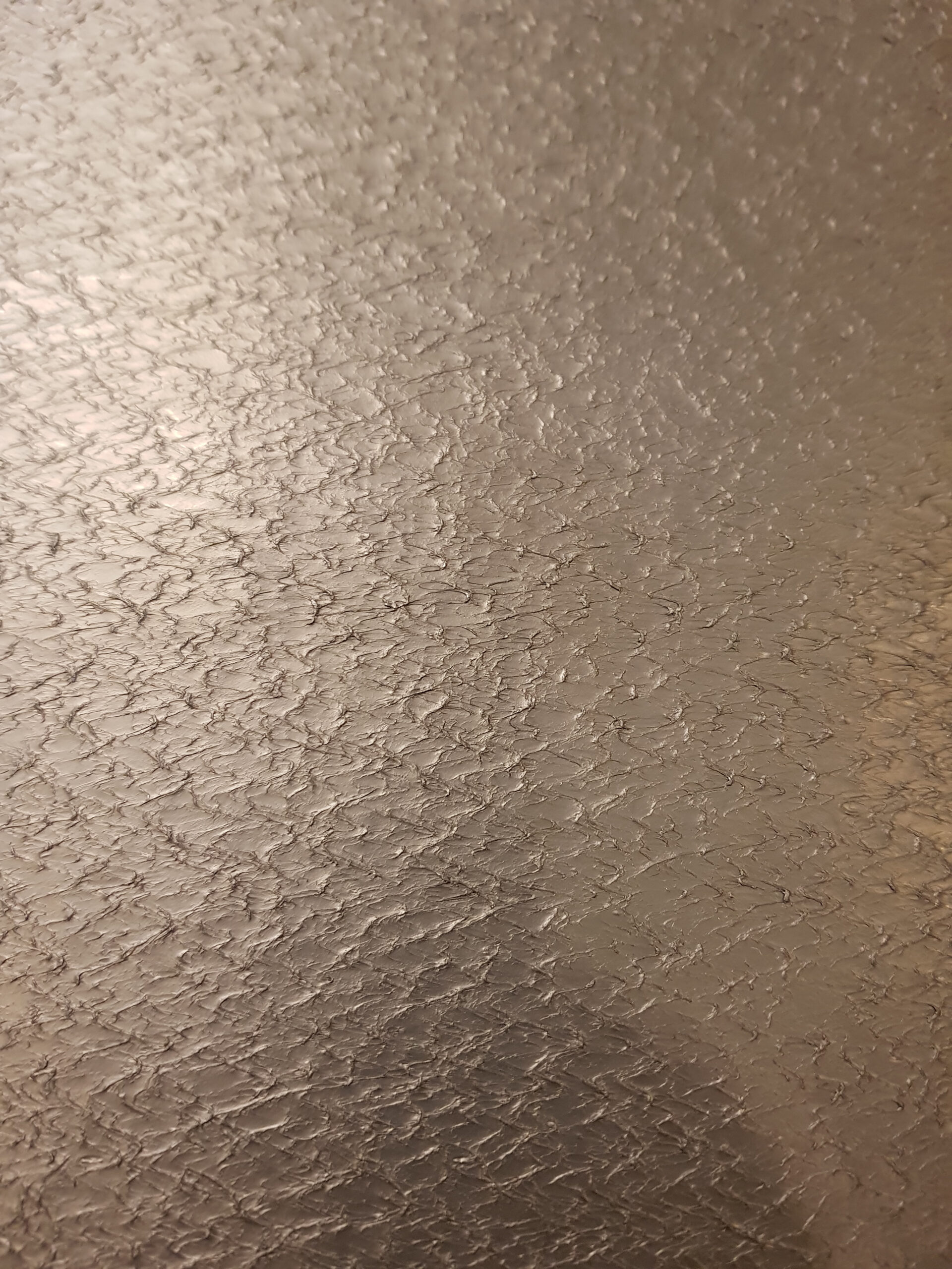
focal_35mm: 26
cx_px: 476
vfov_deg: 67.3
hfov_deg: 53.1
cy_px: 634
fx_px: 953
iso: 250
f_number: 1.7
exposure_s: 1/25
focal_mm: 4.2
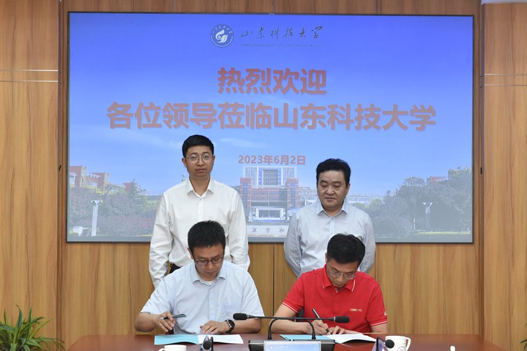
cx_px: 264
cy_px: 176
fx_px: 1024
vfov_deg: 19.4
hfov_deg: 28.8
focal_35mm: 70
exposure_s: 1/80
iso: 2200
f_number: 9
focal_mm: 70
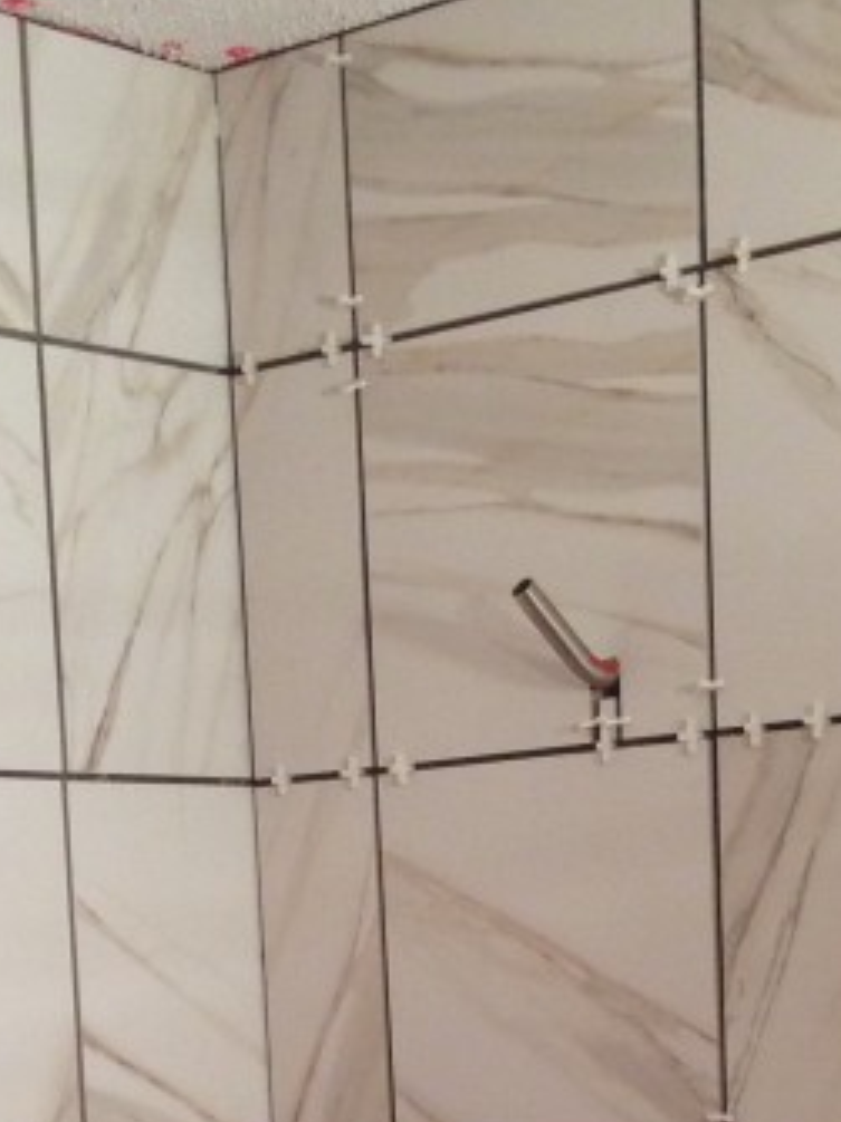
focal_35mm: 101
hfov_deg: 14.6
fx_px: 3274
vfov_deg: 18.2
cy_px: 1440
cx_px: 322
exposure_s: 1/120
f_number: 2.4
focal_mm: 4.12
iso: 100
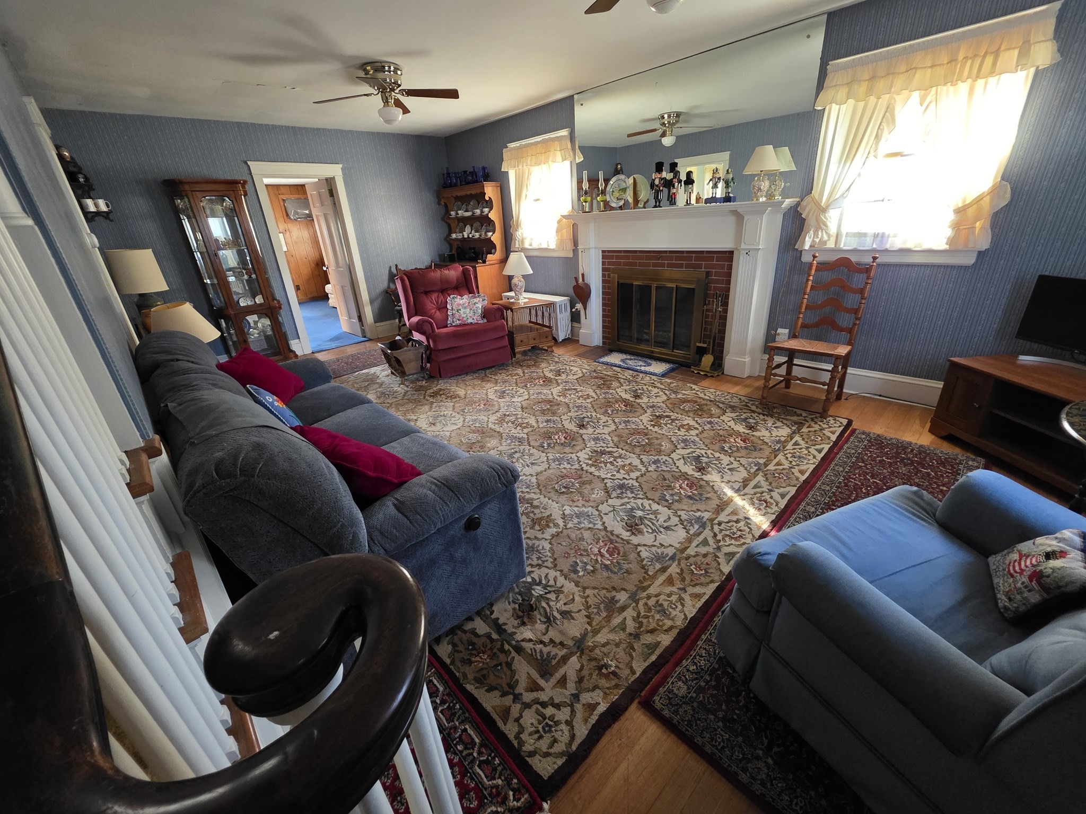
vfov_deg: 89.9
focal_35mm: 13
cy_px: 407
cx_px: 543
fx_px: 408
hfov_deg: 106.2
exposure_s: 1/60
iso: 800
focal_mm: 2.2
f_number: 1.9
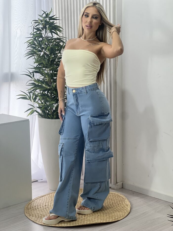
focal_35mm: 77
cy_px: 116
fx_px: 513
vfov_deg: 25.3
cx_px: 86
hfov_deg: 19.1
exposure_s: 1/120
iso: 100
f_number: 2.8
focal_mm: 9
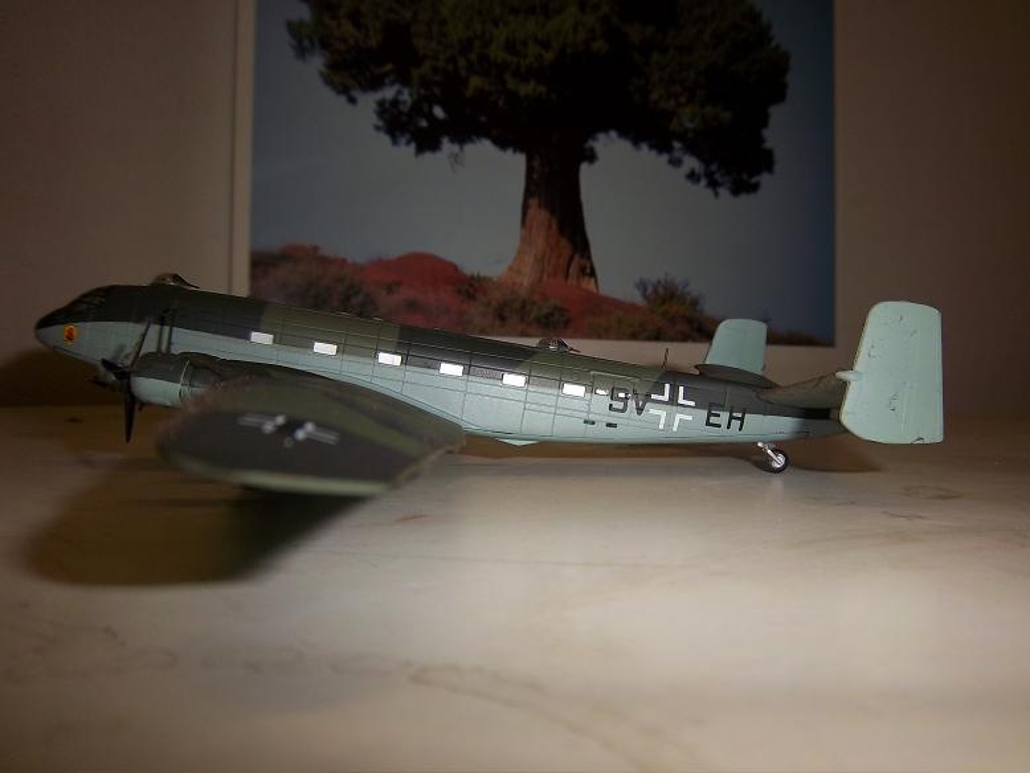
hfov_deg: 63.4
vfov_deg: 49.8
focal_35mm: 28
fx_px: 833
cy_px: 386
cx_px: 515
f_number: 3.5
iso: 64
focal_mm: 5.1
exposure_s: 1/30
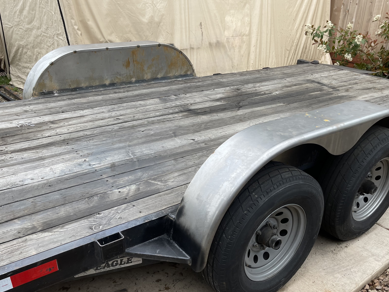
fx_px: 371
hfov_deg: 55.2
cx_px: 218
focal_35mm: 33
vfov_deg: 42.7
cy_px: 177
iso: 32
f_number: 1.6
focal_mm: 5.1
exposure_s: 1/894
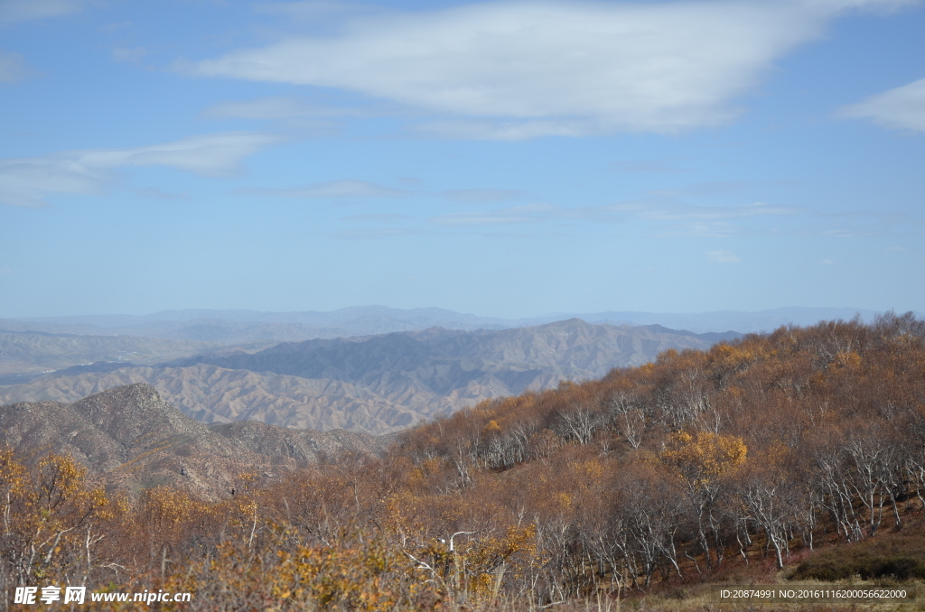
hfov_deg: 33.5
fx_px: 1538
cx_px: 462
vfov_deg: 22.5
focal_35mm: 60
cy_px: 306
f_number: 5.6
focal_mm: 40
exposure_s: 1/640
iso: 100
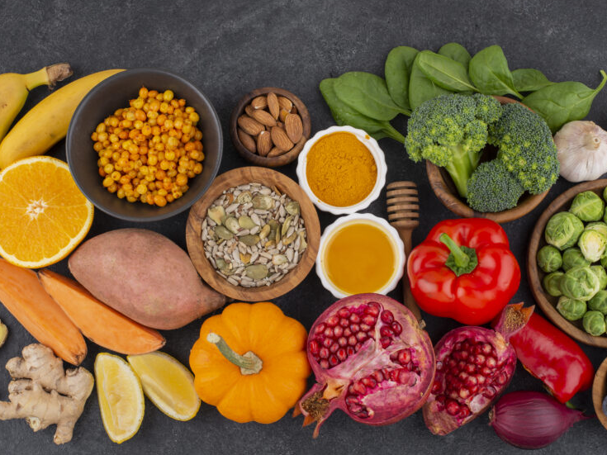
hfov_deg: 29.0
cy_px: 250
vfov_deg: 21.9
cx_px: 315
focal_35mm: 67
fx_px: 1175
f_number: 9
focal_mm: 50
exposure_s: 1/100
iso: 100
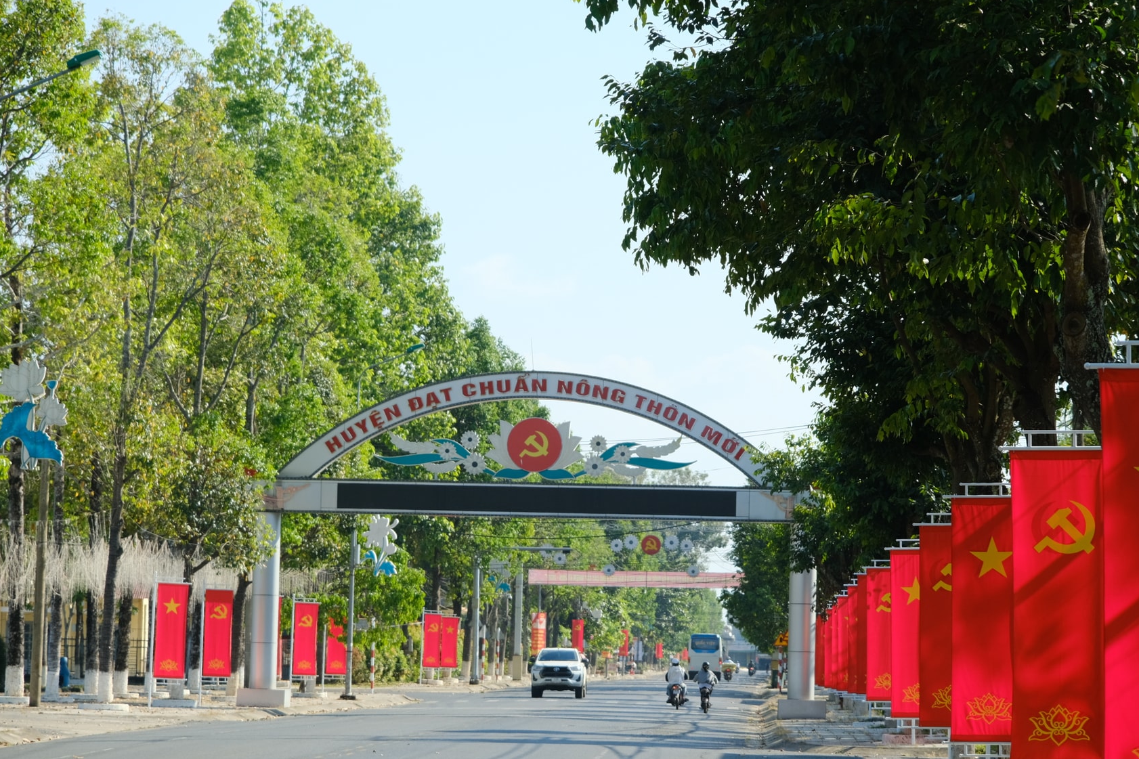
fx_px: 4334
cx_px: 637
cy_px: 415
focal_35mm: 137
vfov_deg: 10.0
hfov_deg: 15.0
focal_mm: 80
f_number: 4.5
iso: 320
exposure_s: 1/800
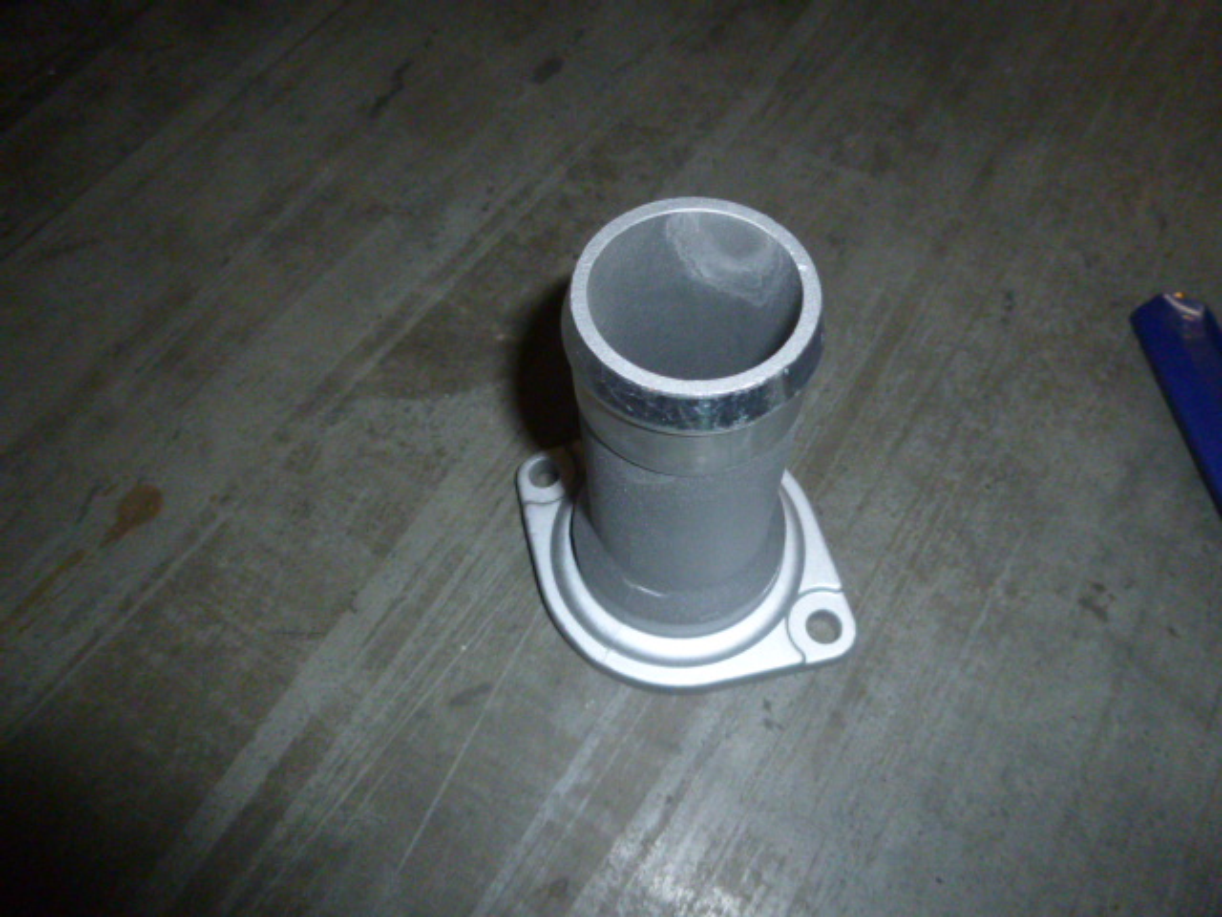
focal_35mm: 25
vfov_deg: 54.9
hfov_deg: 69.4
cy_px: 458
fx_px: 883
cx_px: 611
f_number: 3.1
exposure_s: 1/125
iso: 400
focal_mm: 4.5
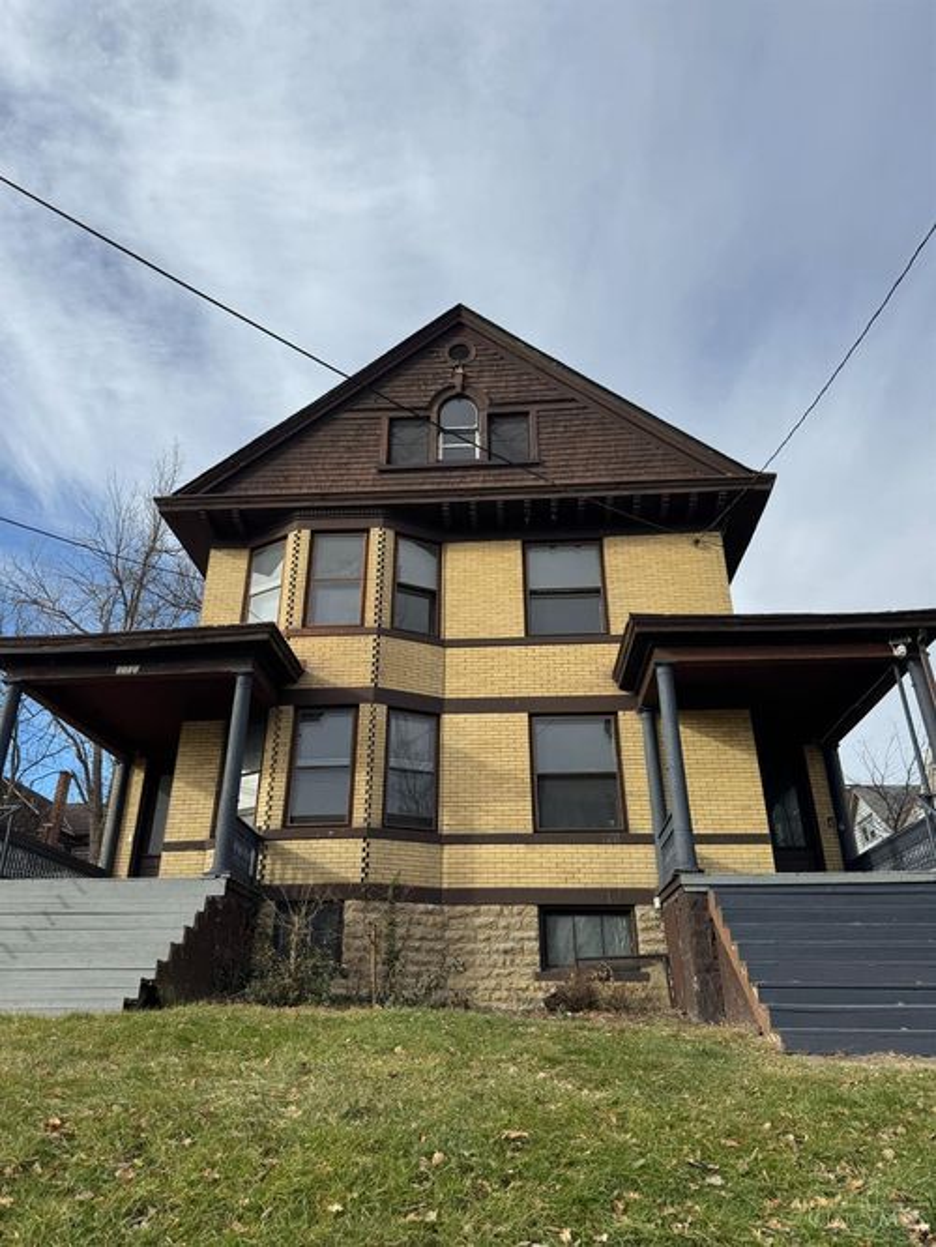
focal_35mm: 24
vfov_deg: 71.6
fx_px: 865
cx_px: 468
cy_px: 624
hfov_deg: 56.8
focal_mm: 6.76
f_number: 1.78
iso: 80
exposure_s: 1/3413
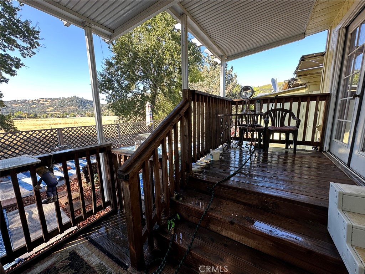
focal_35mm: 14
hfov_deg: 102.1
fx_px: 148
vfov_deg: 85.7
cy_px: 137
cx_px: 182
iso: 40
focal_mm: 2.22
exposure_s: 1/118
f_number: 2.2
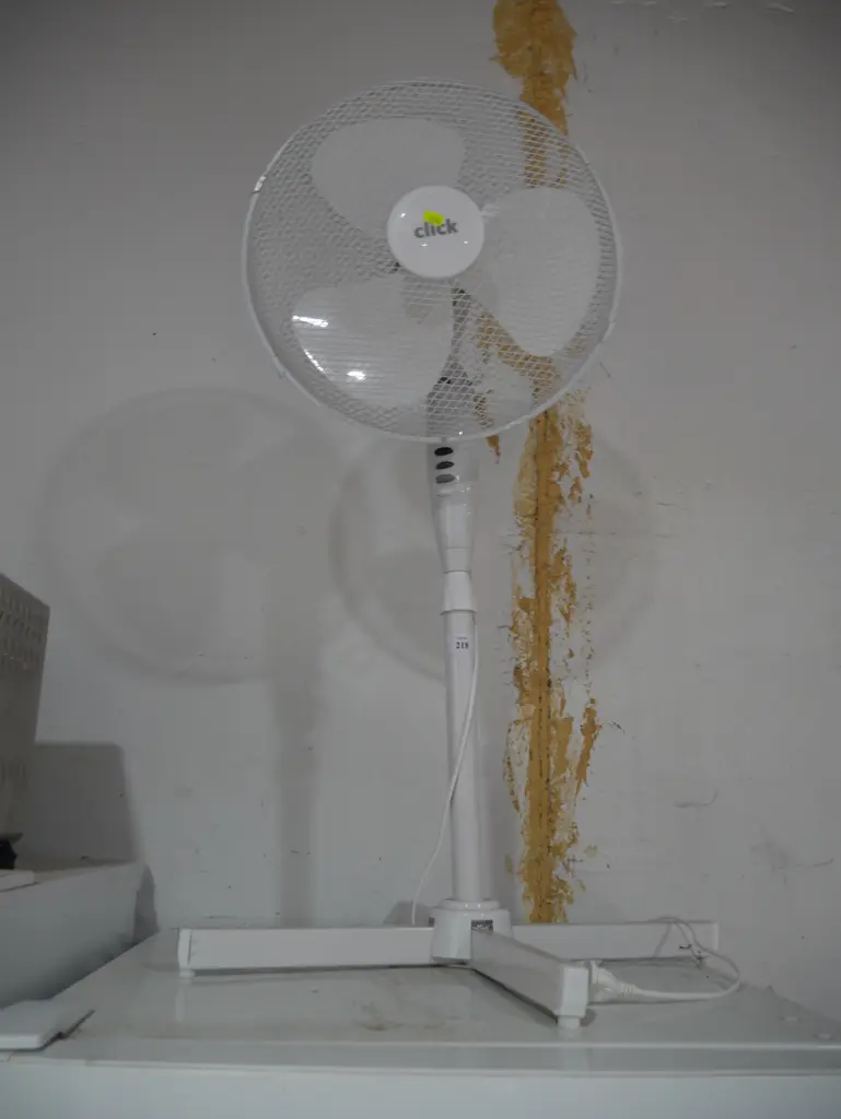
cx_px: 420
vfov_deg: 63.4
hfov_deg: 49.8
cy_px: 560
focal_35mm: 28
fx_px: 906
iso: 320
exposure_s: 1/60
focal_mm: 14
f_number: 3.5
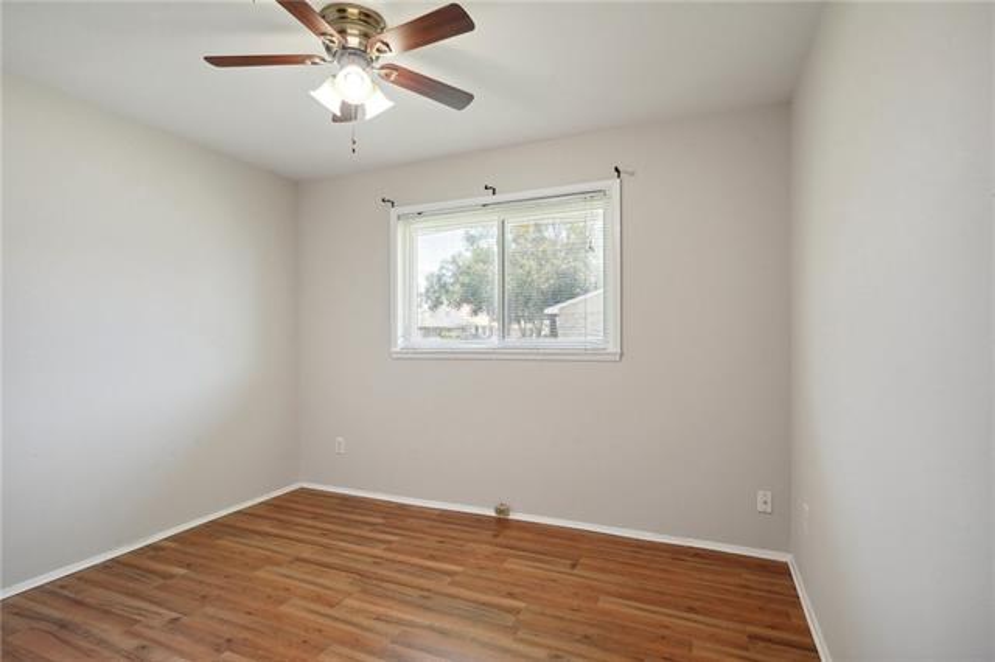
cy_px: 331
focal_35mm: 17
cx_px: 498
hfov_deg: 93.3
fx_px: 470
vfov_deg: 70.4
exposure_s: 1/20
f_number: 11
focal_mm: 17
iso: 800
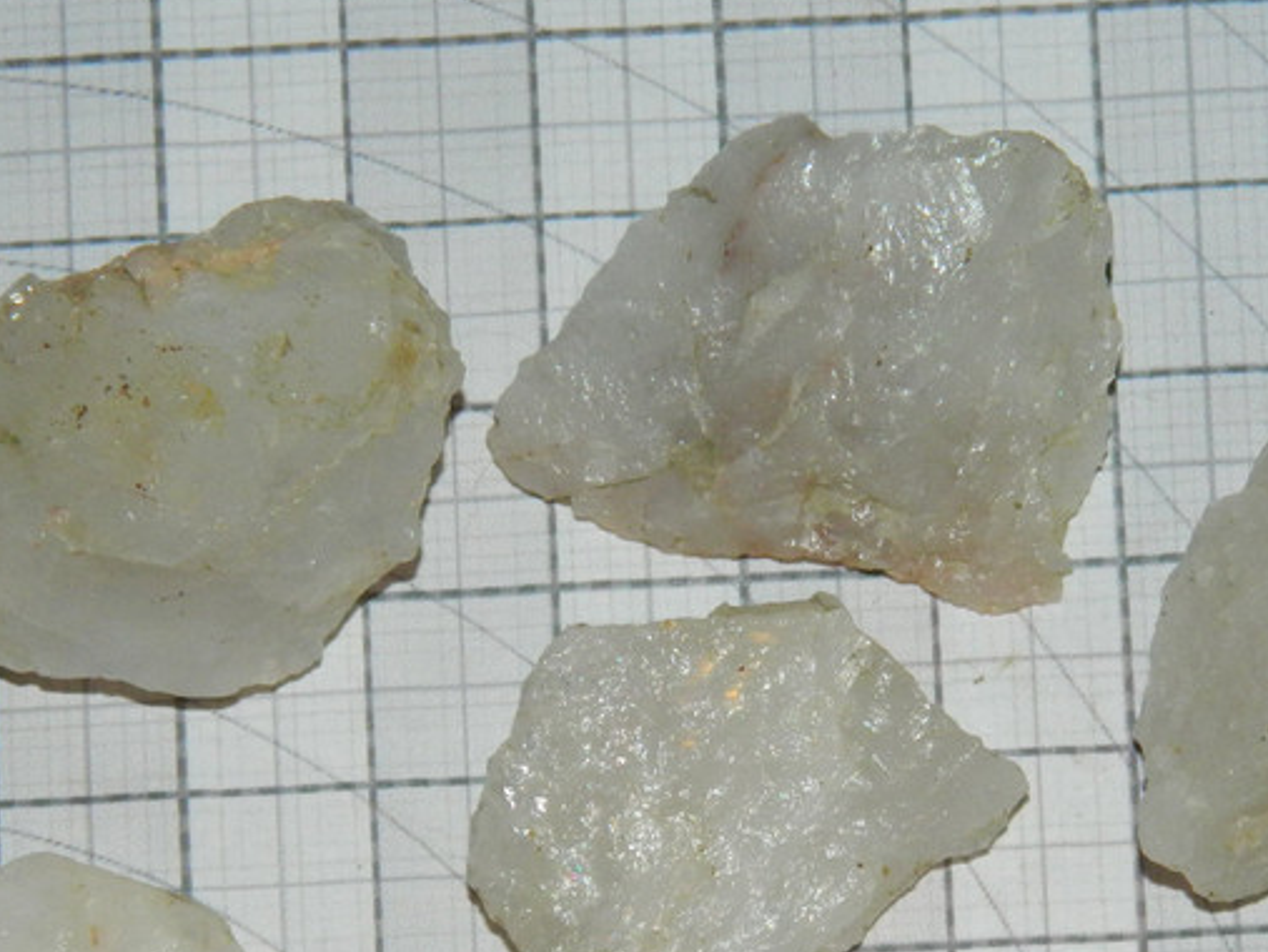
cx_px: 866
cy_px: 904
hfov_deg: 9.1
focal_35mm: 217
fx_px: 7953
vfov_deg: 6.8
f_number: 4.5
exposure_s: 1/60
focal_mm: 18.6
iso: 200
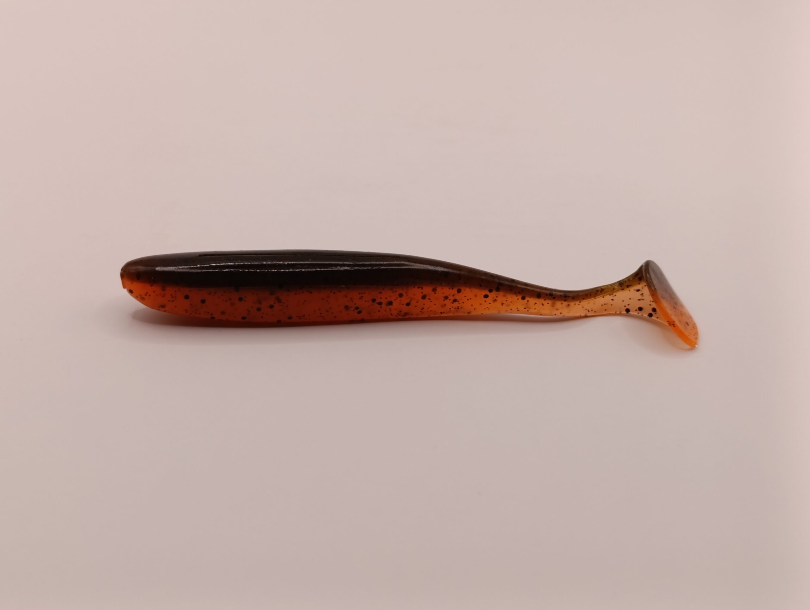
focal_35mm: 46
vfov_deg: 31.6
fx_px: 1078
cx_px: 405
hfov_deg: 41.2
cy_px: 305
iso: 100
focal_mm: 6.14
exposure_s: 1/99.9
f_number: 1.6
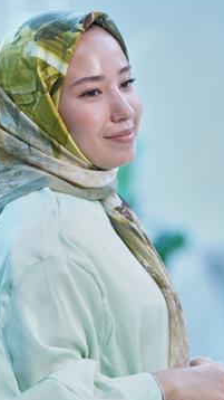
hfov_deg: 5.9
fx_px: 2157
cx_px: 70
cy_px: 211
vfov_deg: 10.6
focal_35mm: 204
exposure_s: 1/200
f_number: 3.5
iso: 640
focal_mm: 150
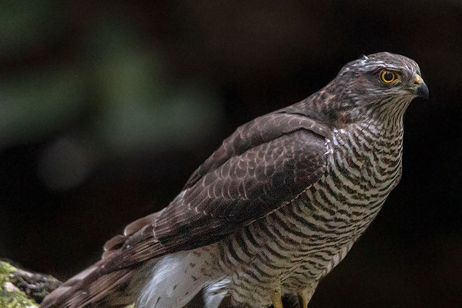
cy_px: 241
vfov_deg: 1.3
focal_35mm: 1078
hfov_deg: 1.9
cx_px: 333
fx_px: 13841
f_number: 6.3
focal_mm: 600
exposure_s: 1/400
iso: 5000
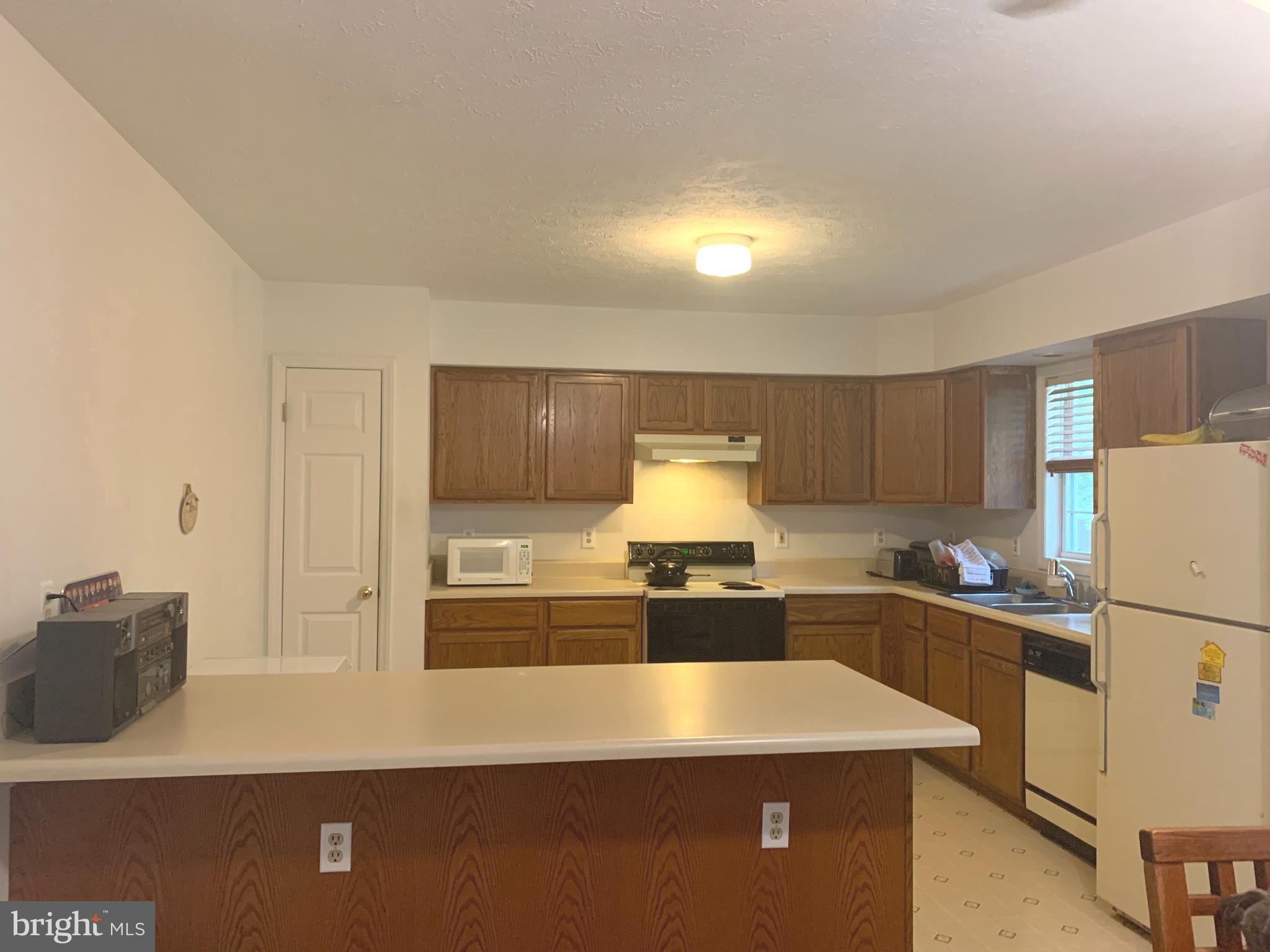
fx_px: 954
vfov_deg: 53.1
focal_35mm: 26
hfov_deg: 67.3
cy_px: 476
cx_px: 635
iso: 400
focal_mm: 4.25
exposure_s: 1/60
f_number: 1.8
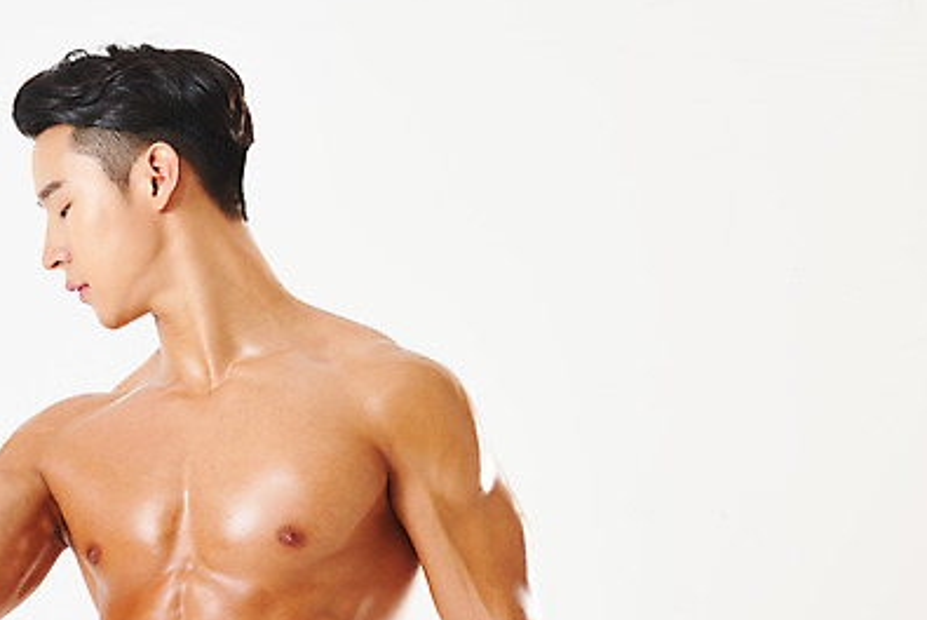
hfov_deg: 10.4
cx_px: 287
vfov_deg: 7.0
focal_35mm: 197
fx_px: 5076
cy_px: 453
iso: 100
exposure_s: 1/125
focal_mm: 130
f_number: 11
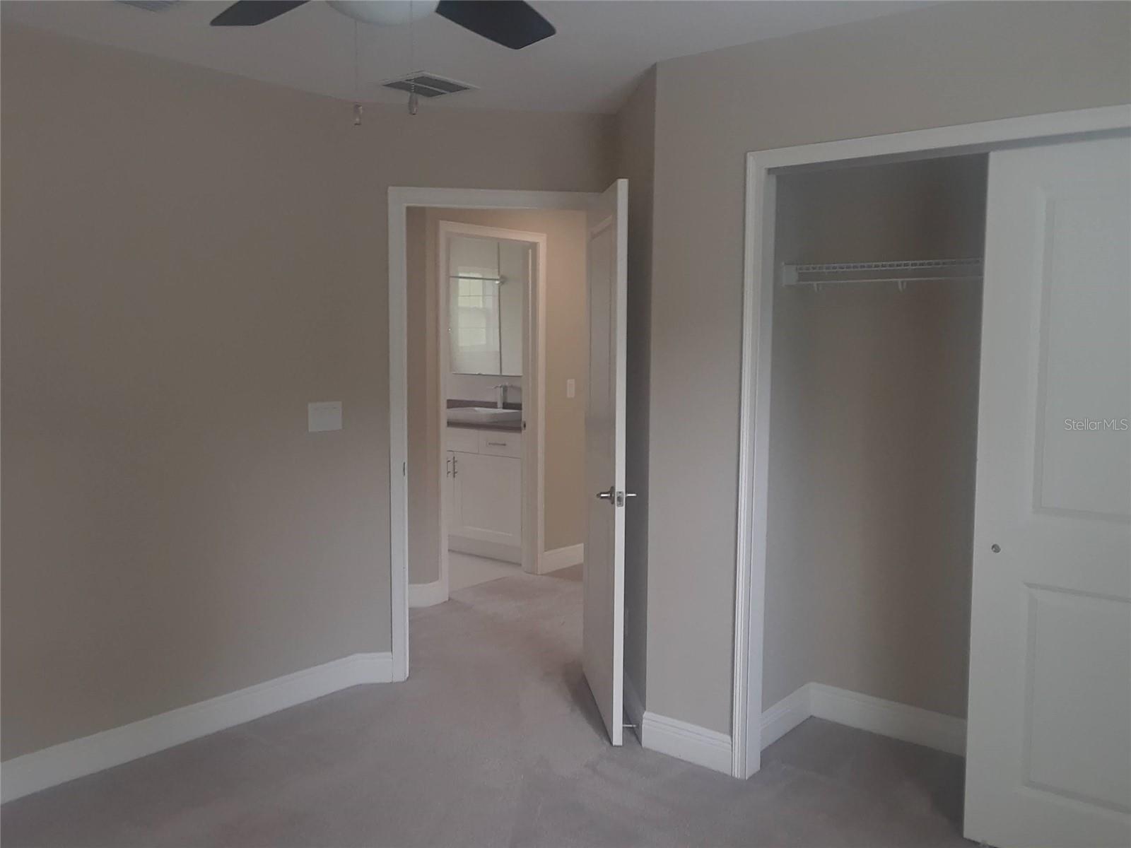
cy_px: 424
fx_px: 980
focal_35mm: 30
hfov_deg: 60.0
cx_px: 566
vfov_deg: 46.8
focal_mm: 2.47
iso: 50
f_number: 1.9
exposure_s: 1/30
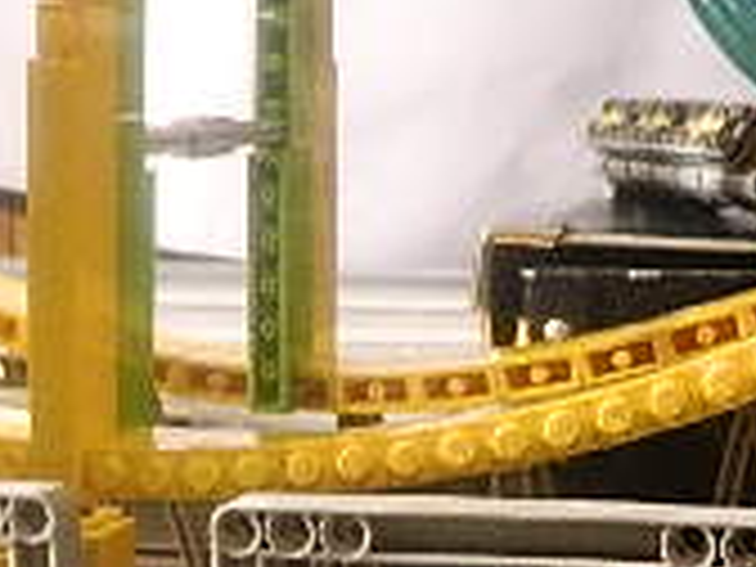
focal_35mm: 95
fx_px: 2075
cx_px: 603
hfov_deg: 20.4
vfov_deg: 15.1
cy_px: 666
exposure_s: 1/20
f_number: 3.1
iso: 400
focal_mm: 4.5
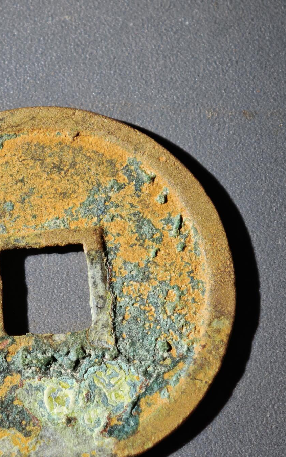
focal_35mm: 158
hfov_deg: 8.3
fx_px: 1971
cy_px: 294
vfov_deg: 13.2
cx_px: 62
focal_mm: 9
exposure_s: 1/100
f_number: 2
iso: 250
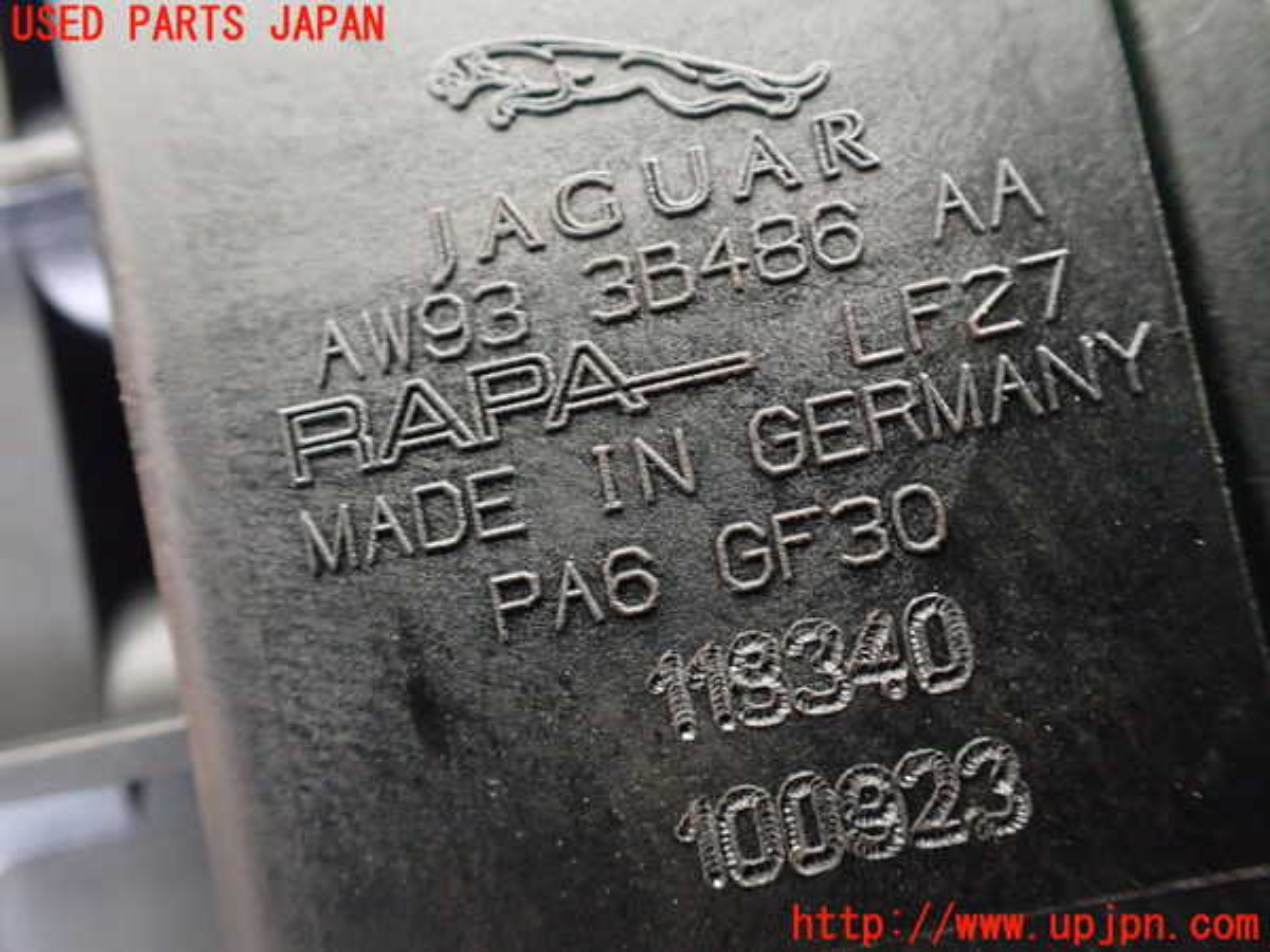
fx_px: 1101
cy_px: 476
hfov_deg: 60.0
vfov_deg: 46.8
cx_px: 635
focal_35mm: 30
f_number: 2.3
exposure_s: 1/30
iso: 1000
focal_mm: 5.4
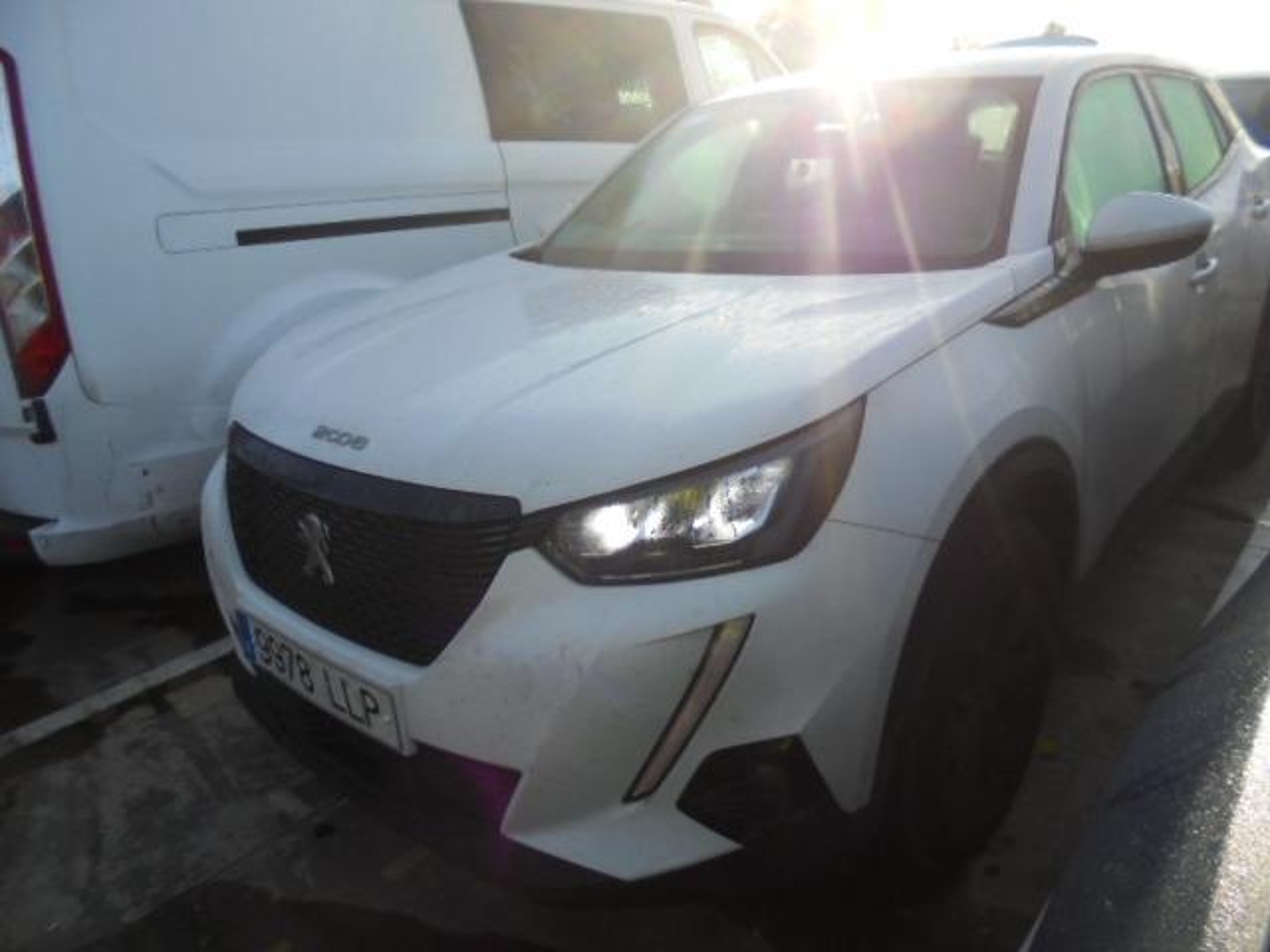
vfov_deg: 53.1
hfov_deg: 67.3
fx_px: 954
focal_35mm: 26
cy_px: 476
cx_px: 635
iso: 100
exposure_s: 1/500
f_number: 3.5
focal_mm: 4.6
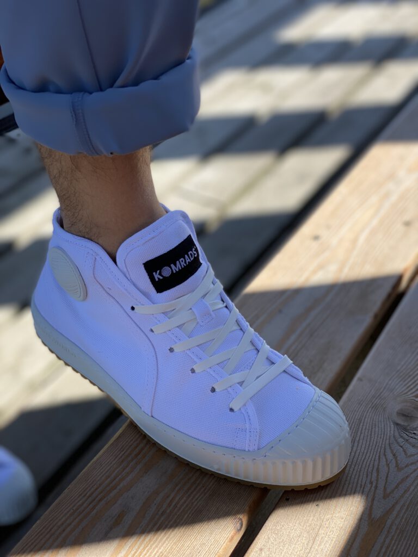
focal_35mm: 52
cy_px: 278
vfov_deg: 36.8
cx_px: 209
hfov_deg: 28.0
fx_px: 837
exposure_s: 1/922
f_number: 2
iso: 20
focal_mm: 6
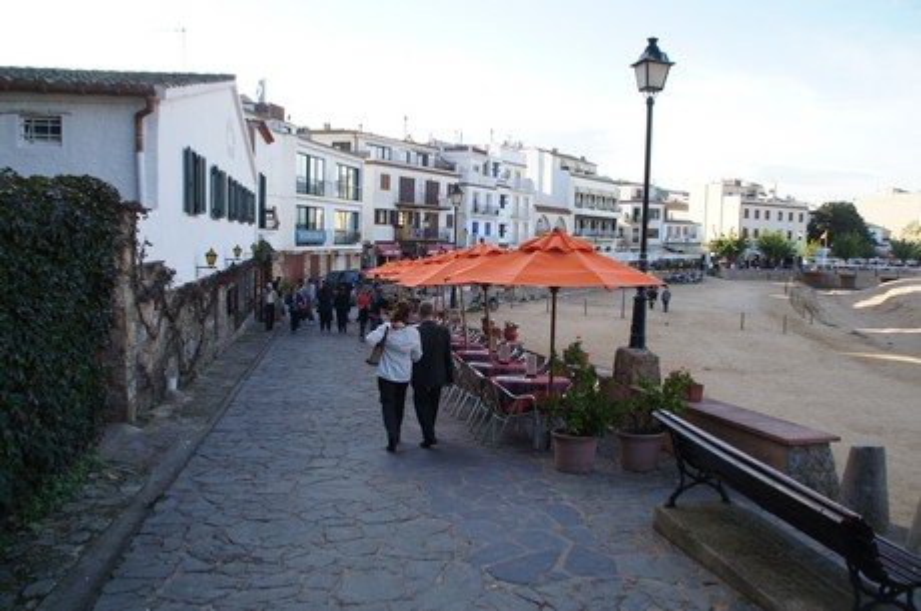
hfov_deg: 67.5
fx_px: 690
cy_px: 306
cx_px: 460
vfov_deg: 47.8
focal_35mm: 27
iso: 100
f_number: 6.3
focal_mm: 18
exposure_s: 1/100
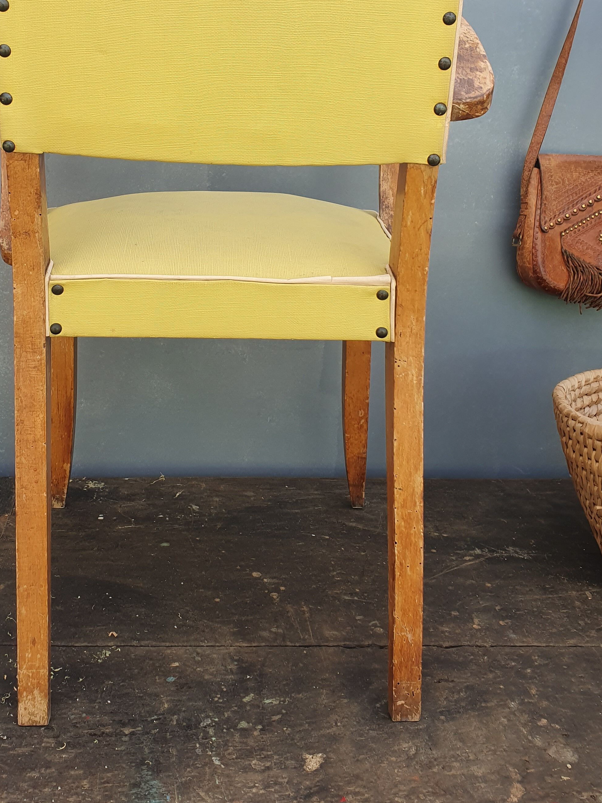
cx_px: 235
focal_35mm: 40
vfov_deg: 45.9
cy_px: 252
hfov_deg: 35.8
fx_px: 927
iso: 50
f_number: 2.4
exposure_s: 1/296
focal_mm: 4.32
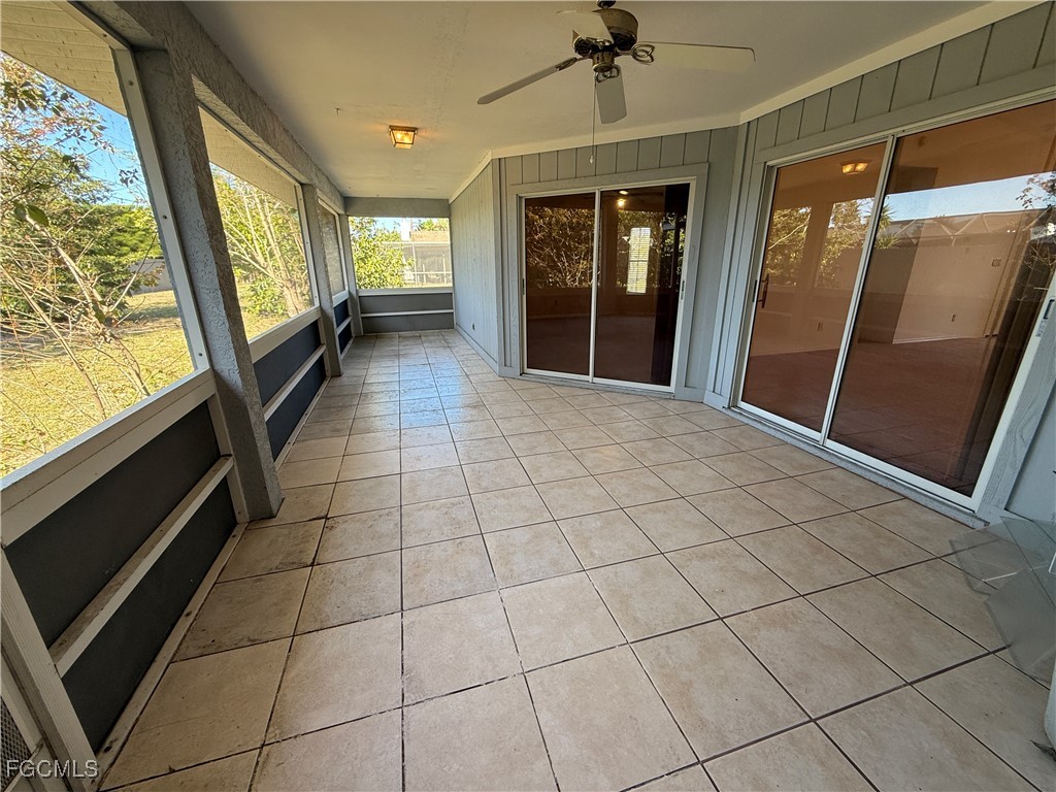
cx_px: 528
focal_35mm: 14
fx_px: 427
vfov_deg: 85.7
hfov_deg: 102.1
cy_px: 396
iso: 100
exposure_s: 1/120
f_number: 2.2
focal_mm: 2.22
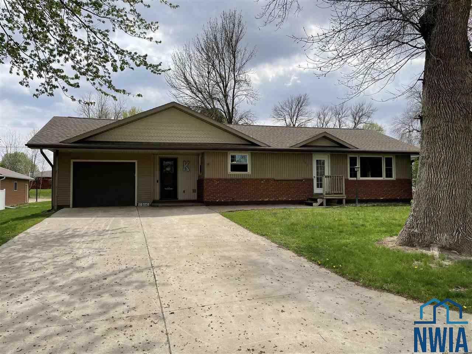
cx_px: 236
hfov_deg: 67.3
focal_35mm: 26
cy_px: 177
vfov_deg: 53.1
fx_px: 355
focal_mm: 4.2
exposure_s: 1/4292
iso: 32
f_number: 1.6
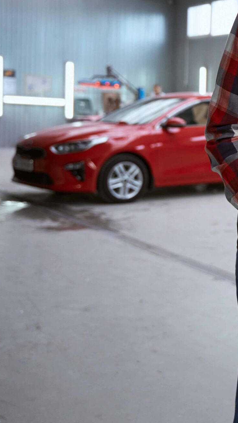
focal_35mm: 58
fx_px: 653
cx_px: 356
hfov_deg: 18.4
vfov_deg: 35.6
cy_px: 153
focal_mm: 28.6
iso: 640
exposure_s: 1/250
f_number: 2.8
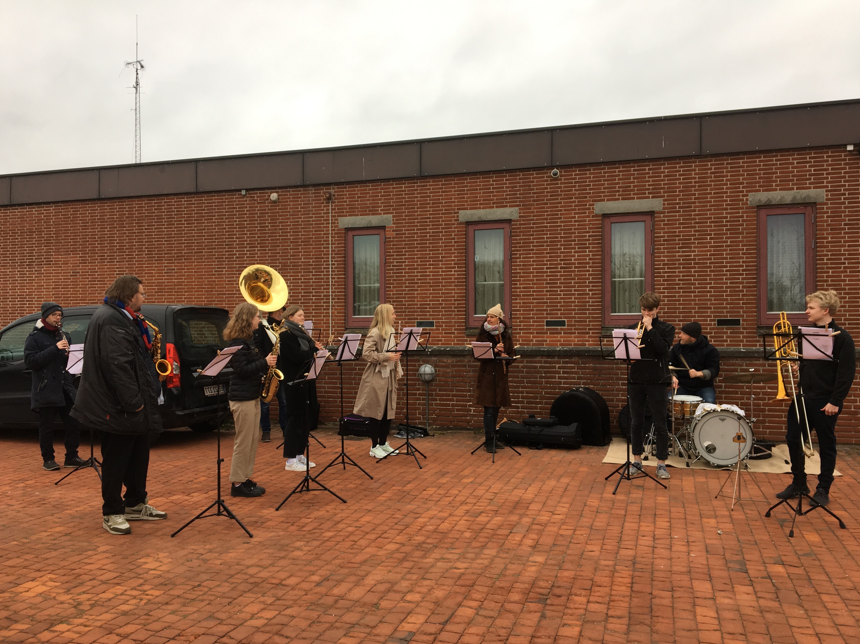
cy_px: 332
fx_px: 745
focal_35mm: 30
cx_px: 419
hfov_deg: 60.0
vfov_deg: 46.8
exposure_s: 1/100
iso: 32
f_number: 2.2
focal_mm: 4.15
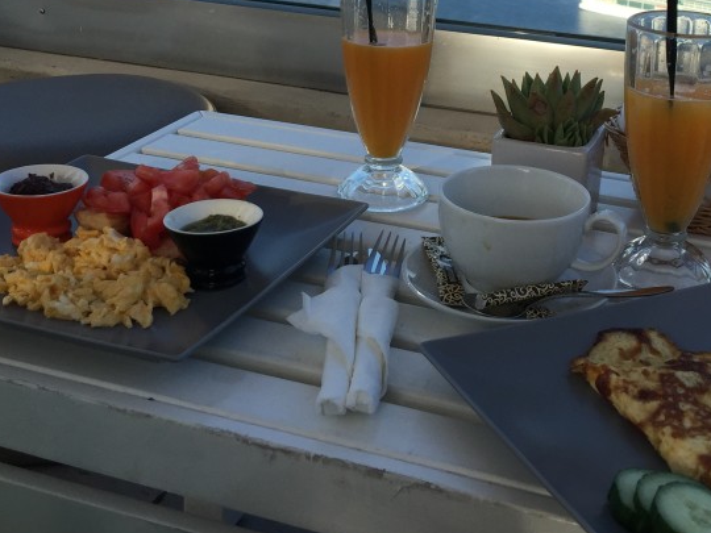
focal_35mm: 55
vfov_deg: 26.0
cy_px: 89
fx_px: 1130
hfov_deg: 34.7
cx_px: 452
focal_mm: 4.15
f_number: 2.2
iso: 32
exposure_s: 1/1130
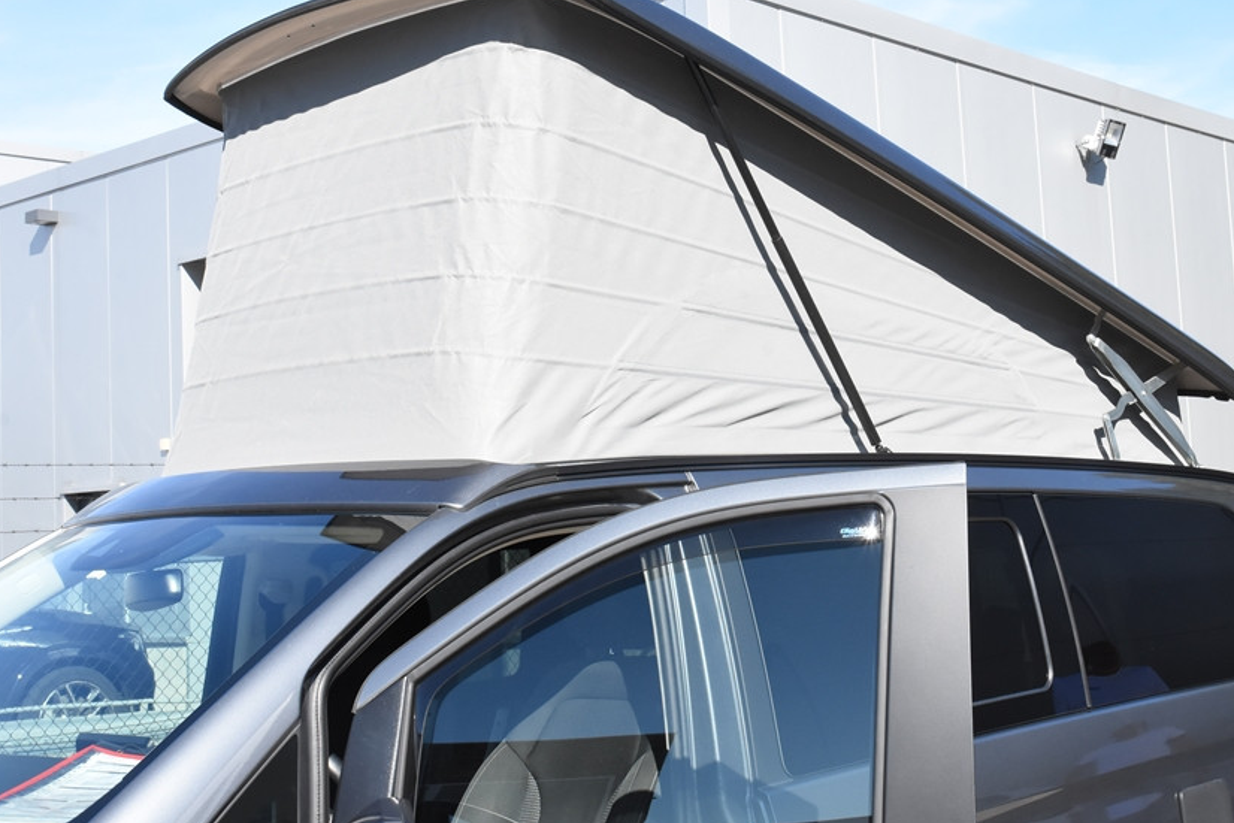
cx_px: 674
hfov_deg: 34.7
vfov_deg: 23.5
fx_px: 1975
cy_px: 362
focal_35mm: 58
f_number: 14
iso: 1600
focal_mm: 31
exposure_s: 1/800
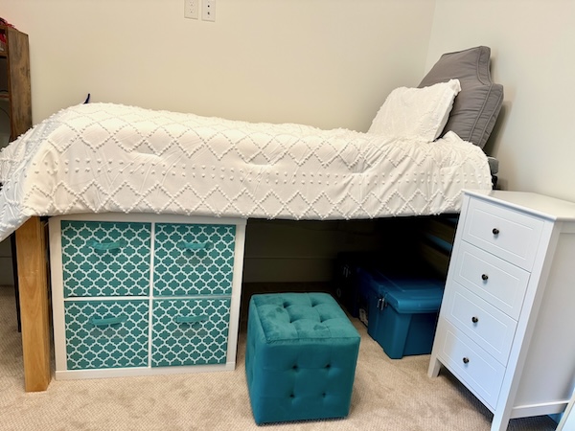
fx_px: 399
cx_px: 288
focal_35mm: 24
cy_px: 216
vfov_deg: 56.8
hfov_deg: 71.6
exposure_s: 1/120
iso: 160
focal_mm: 6.76
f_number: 1.78
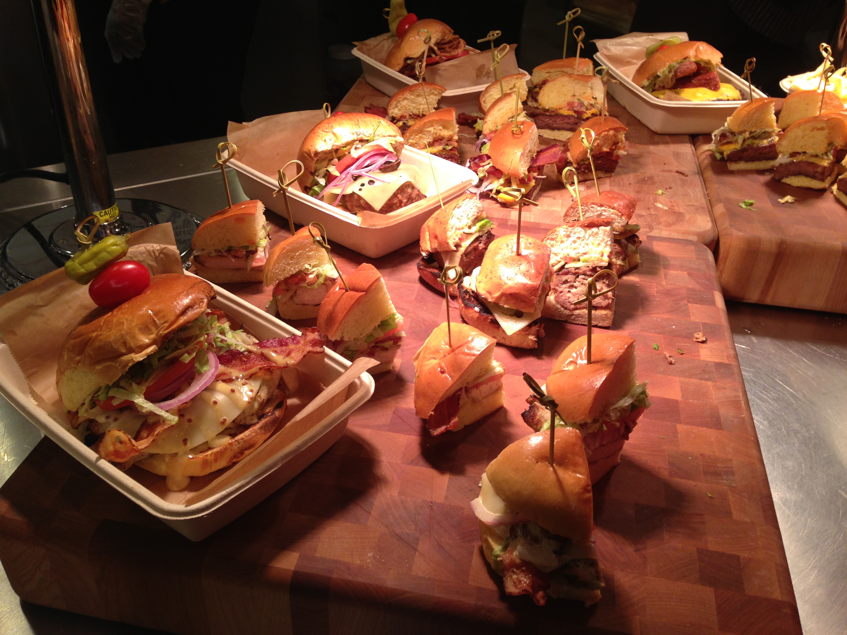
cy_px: 318
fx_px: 807
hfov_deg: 55.4
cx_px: 424
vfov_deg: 42.9
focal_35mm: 33
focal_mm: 4.13
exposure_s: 1/40
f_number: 2.4
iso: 50
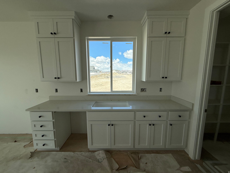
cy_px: 86
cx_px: 115
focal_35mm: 14
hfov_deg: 102.1
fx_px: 93
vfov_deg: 85.7
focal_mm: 2.22
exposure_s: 1/1033
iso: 50
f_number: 2.2
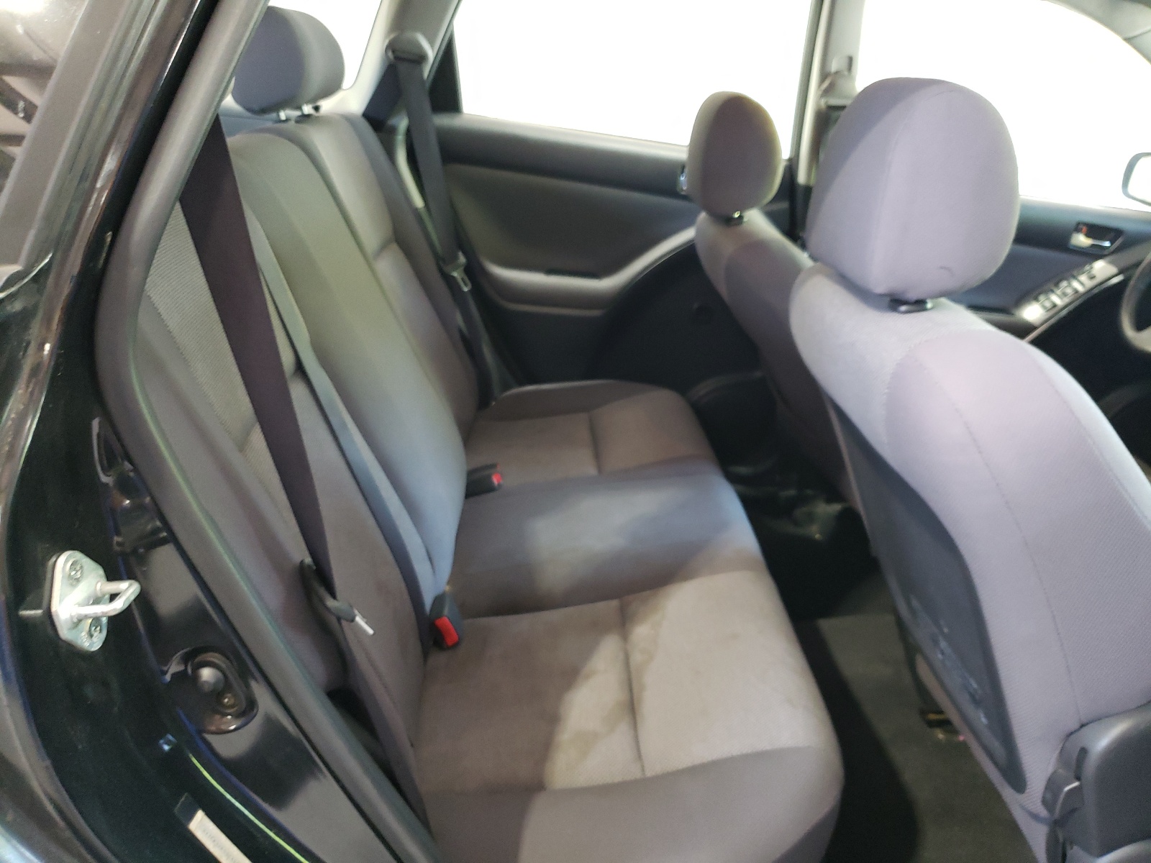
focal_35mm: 26
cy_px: 432
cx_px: 576
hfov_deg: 67.3
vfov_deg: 53.1
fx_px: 865
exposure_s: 1/30
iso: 270
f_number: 1.5
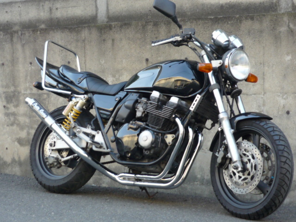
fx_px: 564
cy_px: 111
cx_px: 148
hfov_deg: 29.4
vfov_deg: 22.3
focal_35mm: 66
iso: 100
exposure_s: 1/60
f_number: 3
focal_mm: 6.8
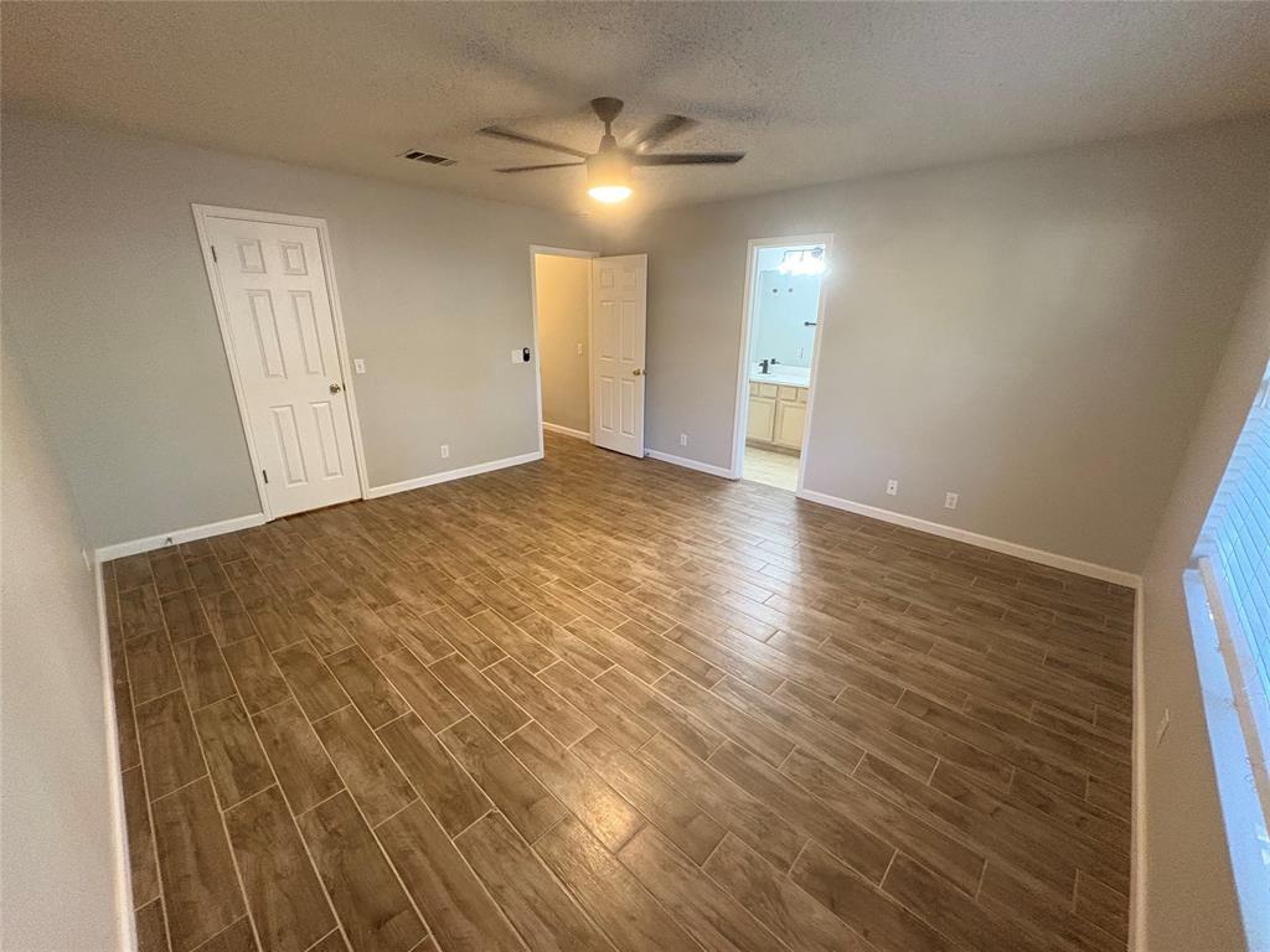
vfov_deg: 85.7
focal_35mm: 14
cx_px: 635
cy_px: 476
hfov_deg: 102.1
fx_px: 514
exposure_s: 1/60
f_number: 2.2
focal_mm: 2.22
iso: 640
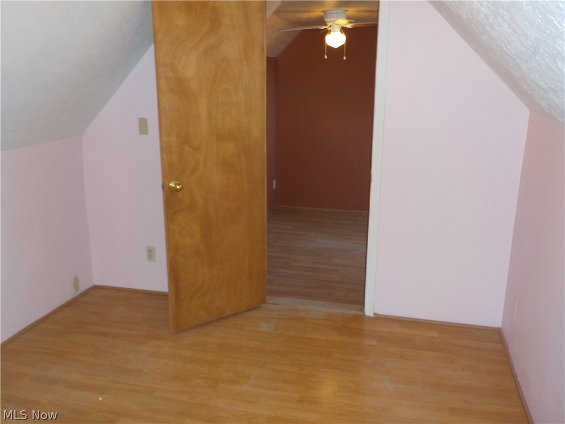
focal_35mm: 30
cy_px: 212
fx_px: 490
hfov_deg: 60.0
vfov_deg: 46.8
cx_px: 282
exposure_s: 1/30
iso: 200
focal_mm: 4.1
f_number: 3.3
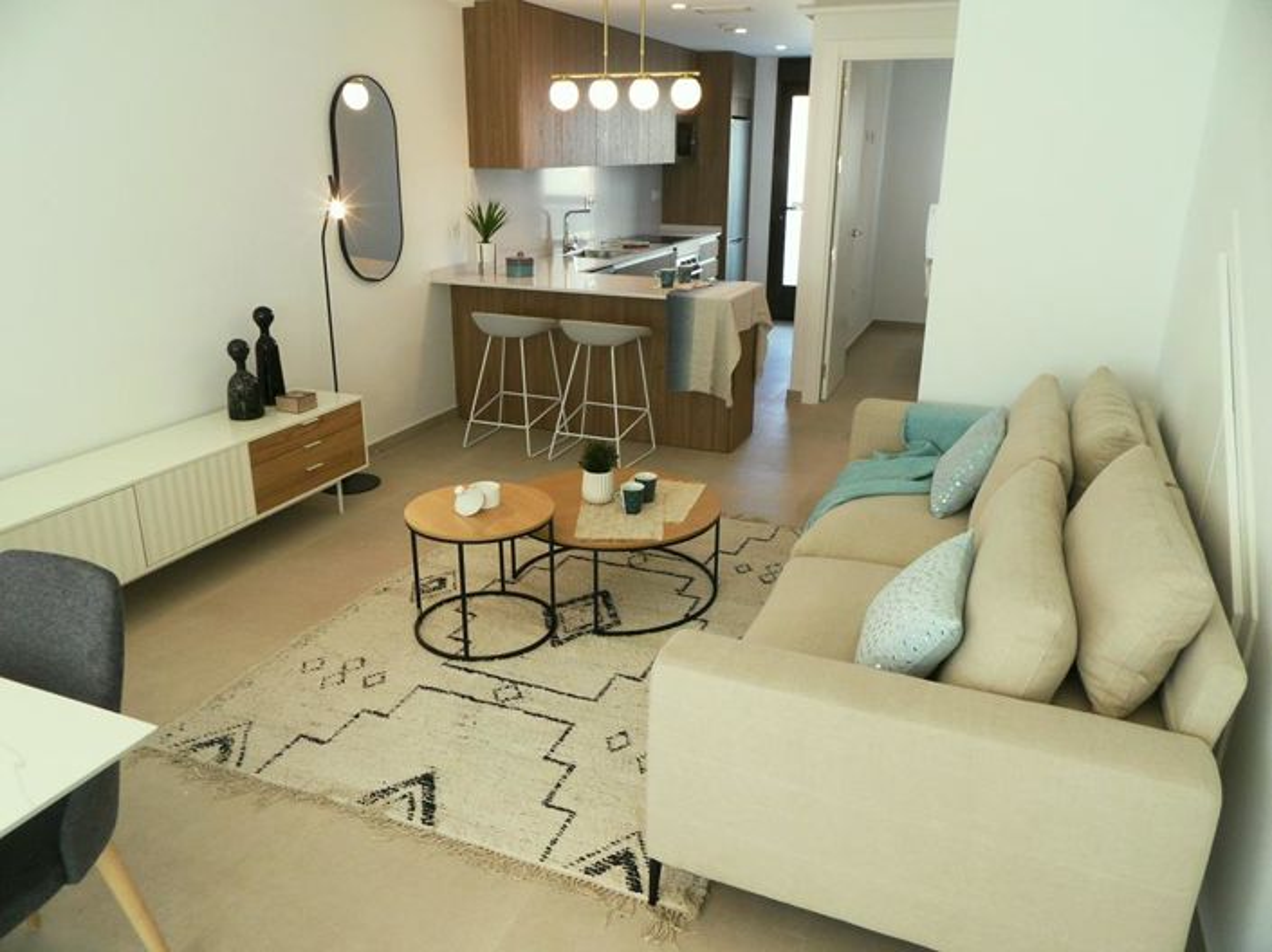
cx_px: 636
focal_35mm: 24
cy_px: 476
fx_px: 881
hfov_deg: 71.6
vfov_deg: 56.8
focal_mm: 3.9
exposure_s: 1/60
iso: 100
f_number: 3.2
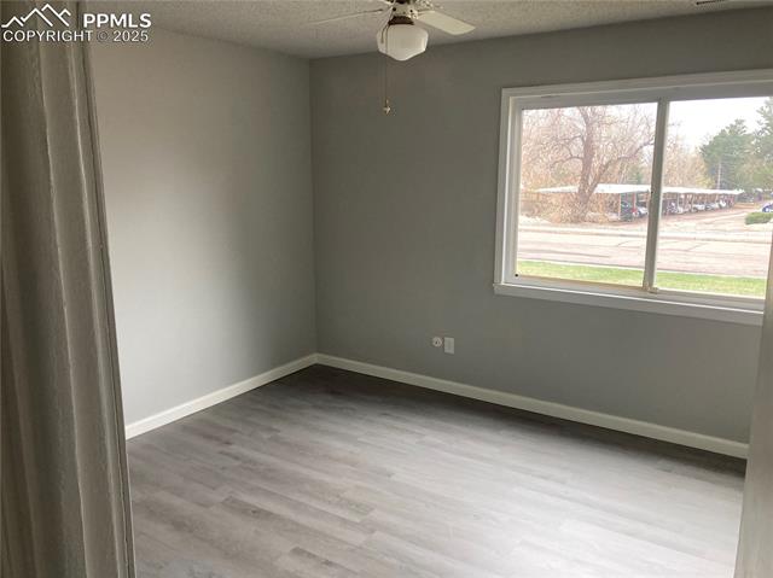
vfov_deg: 49.7
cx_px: 386
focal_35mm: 28
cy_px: 289
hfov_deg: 63.5
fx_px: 625
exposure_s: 1/121
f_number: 1.8
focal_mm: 3.99
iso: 80
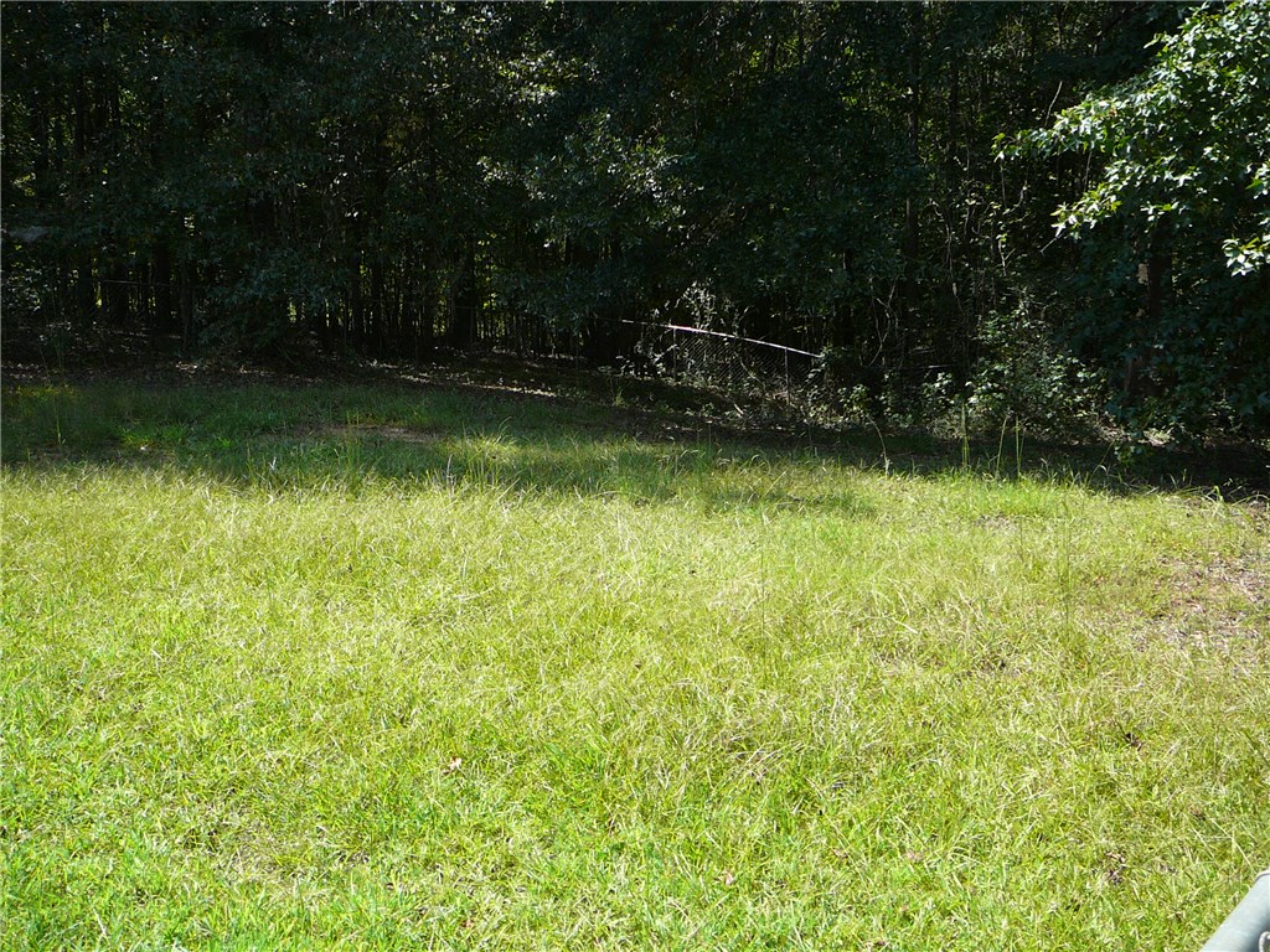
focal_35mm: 35
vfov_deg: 40.7
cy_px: 476
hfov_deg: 52.6
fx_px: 1284
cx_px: 635
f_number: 2.8
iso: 80
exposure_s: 1/320
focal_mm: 5.2
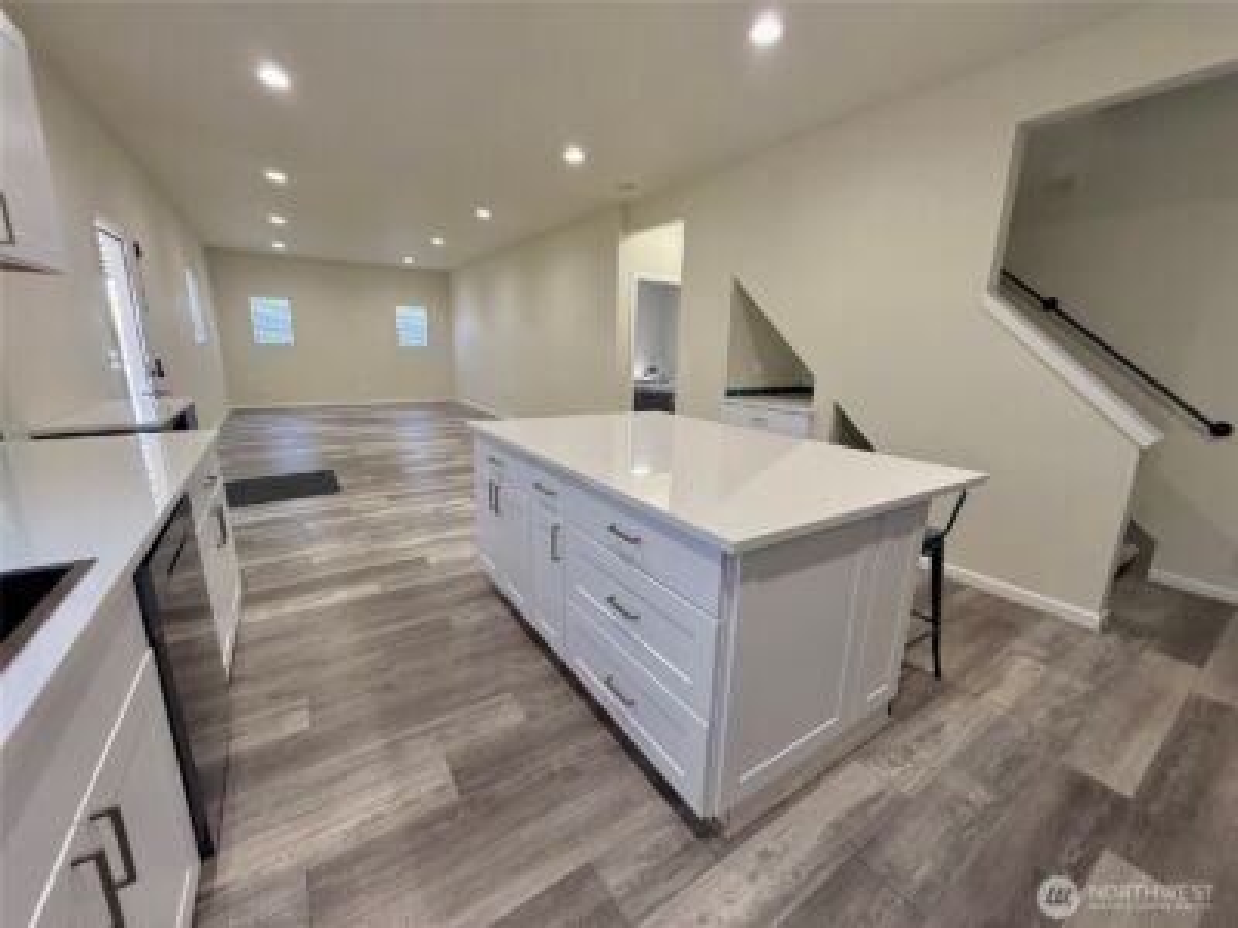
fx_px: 501
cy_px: 464
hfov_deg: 102.1
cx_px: 619
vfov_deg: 85.7
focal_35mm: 14
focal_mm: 2.22
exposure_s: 1/120
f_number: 2.2
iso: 320
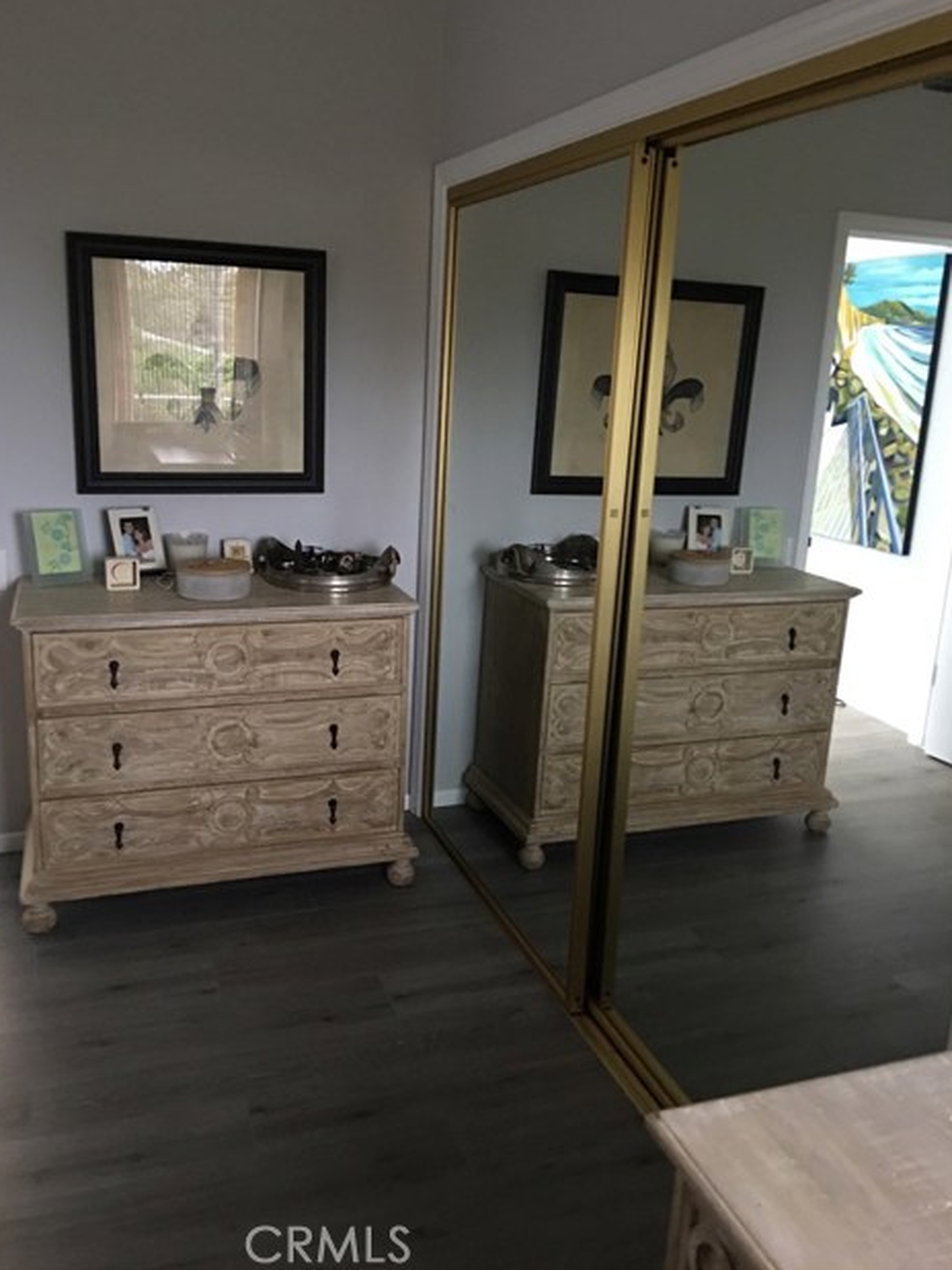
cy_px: 618
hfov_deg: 46.8
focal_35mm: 30
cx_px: 466
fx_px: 1100
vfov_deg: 60.0
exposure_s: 1/4
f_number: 2.2
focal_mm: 4.15
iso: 64
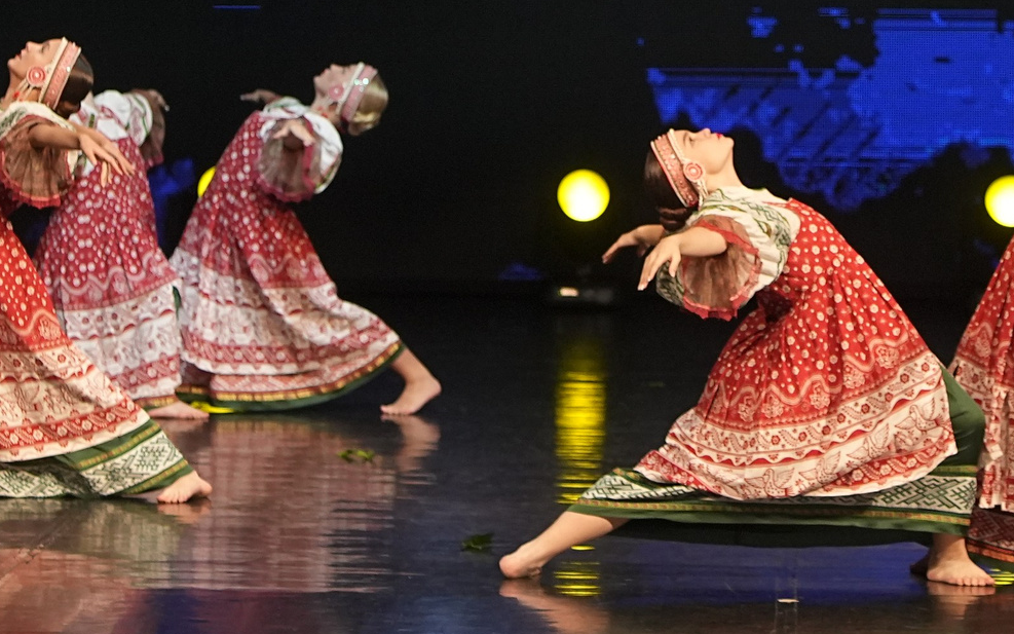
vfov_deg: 5.5
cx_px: 716
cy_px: -217
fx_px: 6577
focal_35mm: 238
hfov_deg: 8.8
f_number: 4
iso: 2500
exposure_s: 1/400
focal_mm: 90
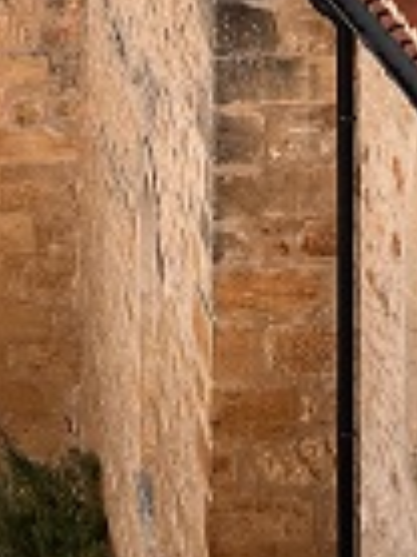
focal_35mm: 150
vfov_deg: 11.2
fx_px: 2413
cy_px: -729
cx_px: 96
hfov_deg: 9.9
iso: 50
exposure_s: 1/397
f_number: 1.5
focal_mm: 5.7
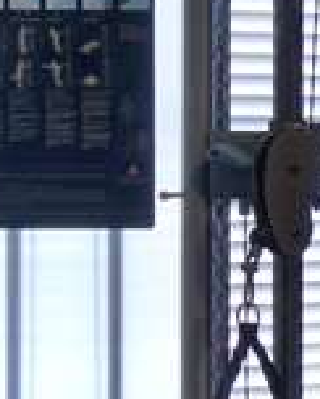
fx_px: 1642
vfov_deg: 13.8
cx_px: 1170
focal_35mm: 139
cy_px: 307
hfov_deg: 8.1
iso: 250
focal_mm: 10
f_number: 7.1
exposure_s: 1/4
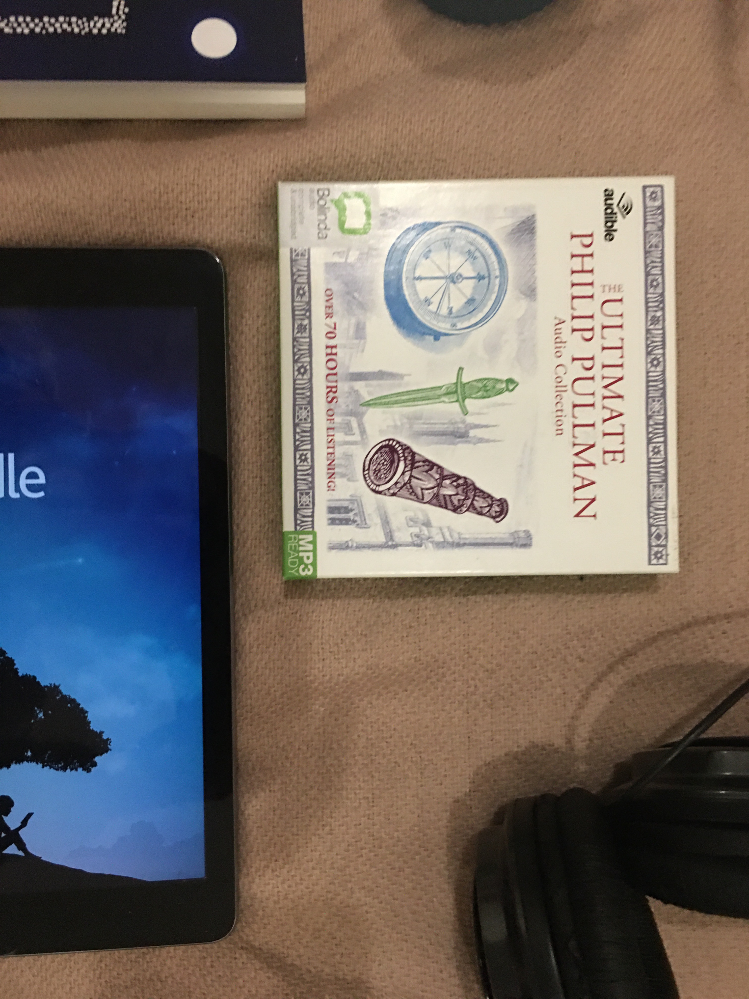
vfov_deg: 61.7
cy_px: 500
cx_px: 374
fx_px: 837
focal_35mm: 29
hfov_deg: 48.2
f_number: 2.2
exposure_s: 1/8
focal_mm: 4.15
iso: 125
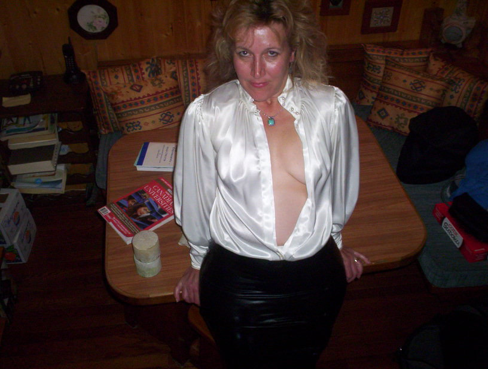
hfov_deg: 48.9
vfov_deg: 37.9
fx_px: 537
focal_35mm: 38
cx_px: 244
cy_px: 184
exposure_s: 1/60
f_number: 4.5
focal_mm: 4.99
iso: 140
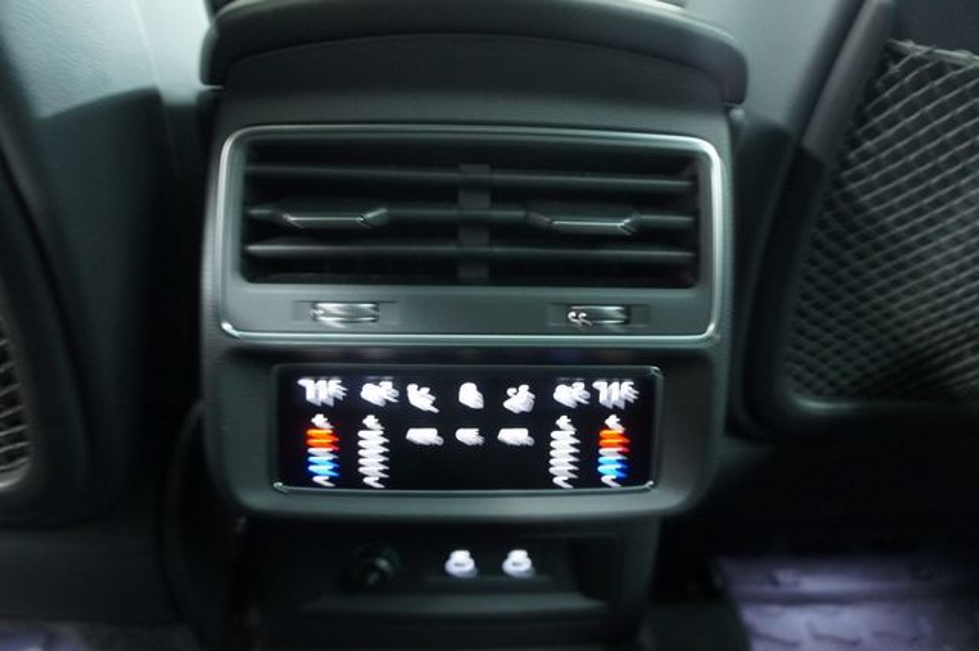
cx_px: 490
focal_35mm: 27
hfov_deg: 67.4
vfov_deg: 47.9
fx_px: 734
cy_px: 326
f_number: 3.5
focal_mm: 18
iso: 1600
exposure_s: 1/2.5
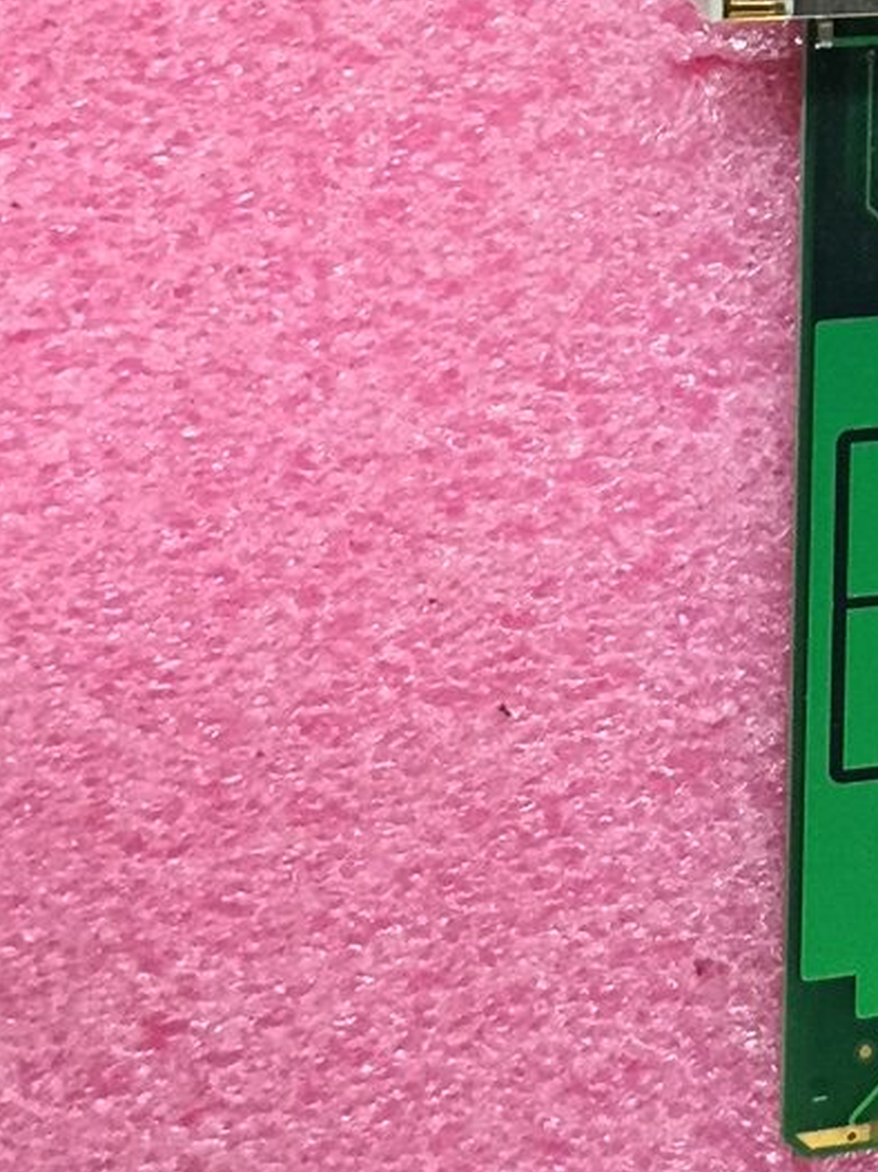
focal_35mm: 90
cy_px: -343
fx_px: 3046
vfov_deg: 20.0
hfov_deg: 15.3
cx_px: 1255
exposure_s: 1/30
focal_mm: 4.15
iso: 200
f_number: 2.2
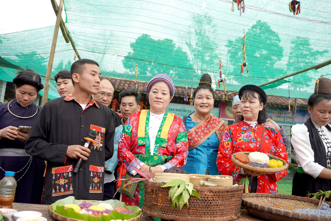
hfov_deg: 62.5
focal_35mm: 30
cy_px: 110
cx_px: 166
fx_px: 273
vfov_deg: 44.0
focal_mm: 29.7
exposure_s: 1/250
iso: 100
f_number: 4
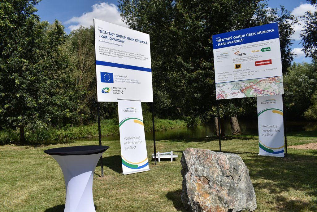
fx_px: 238
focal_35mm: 27
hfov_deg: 67.4
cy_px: 106
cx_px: 158
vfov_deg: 47.9
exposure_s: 1/400
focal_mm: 18
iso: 100
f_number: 10
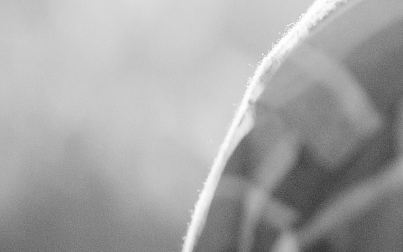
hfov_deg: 5.8
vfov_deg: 3.7
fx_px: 3933
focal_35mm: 358
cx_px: 586
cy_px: 33
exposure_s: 1/2500
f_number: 1.6
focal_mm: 105
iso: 500
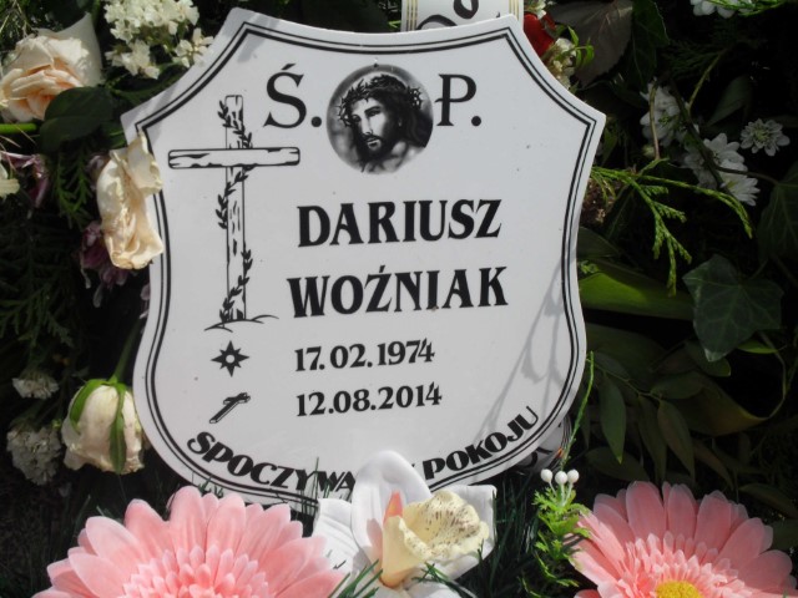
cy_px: 299
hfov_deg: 44.8
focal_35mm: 42
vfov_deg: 34.3
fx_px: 968
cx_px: 399
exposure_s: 1/350
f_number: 9.2
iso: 100
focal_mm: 7.5
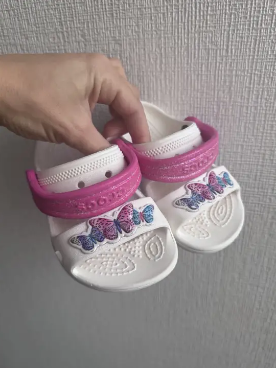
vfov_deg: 69.4
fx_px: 266
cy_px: 190
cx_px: 139
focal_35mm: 25
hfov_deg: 54.9
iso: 200
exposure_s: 1/121
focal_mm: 6.76
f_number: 1.78
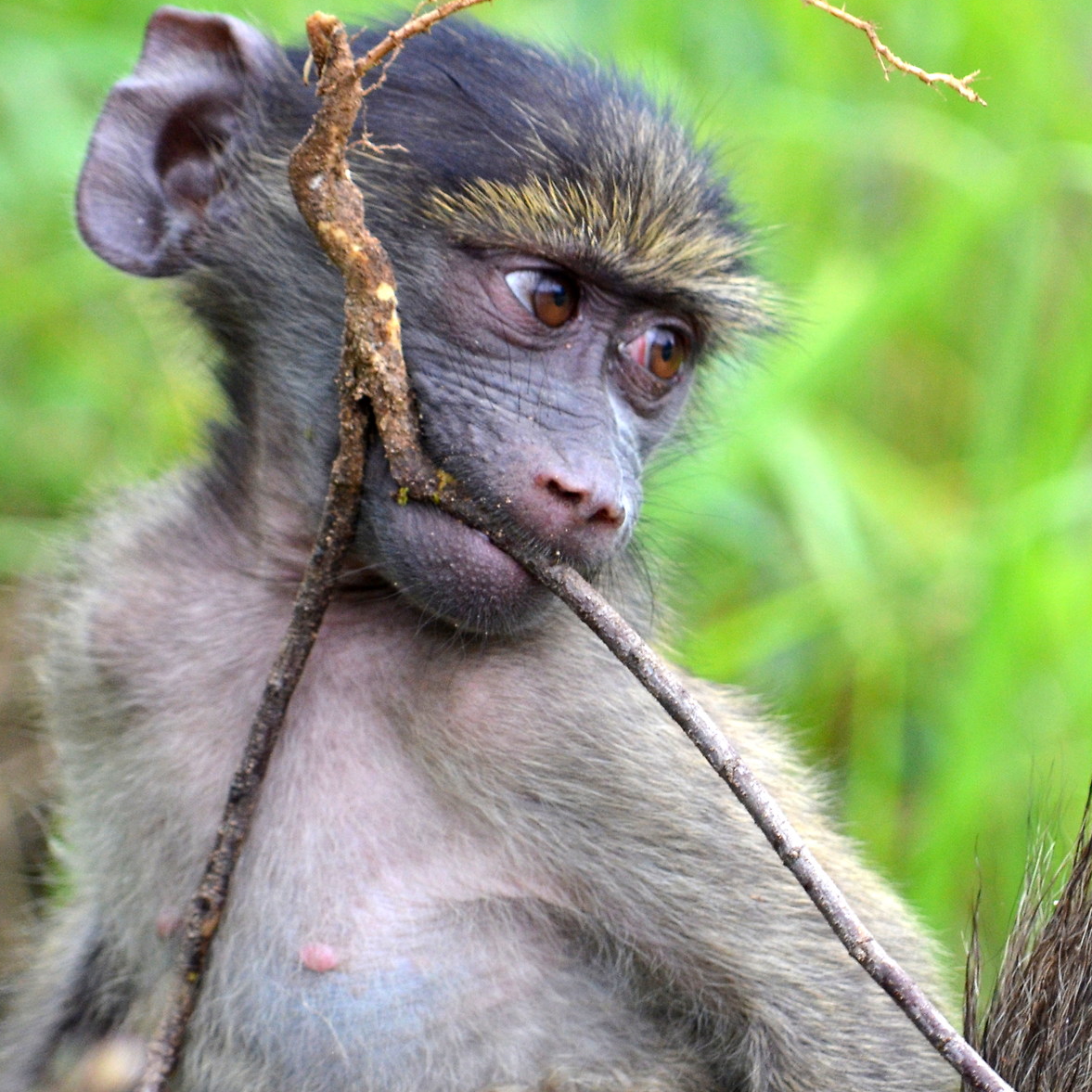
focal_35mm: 778
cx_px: 623
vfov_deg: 2.3
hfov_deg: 2.3
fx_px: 27767
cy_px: 731
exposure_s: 1/500
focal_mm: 300
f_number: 5.6
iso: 1000
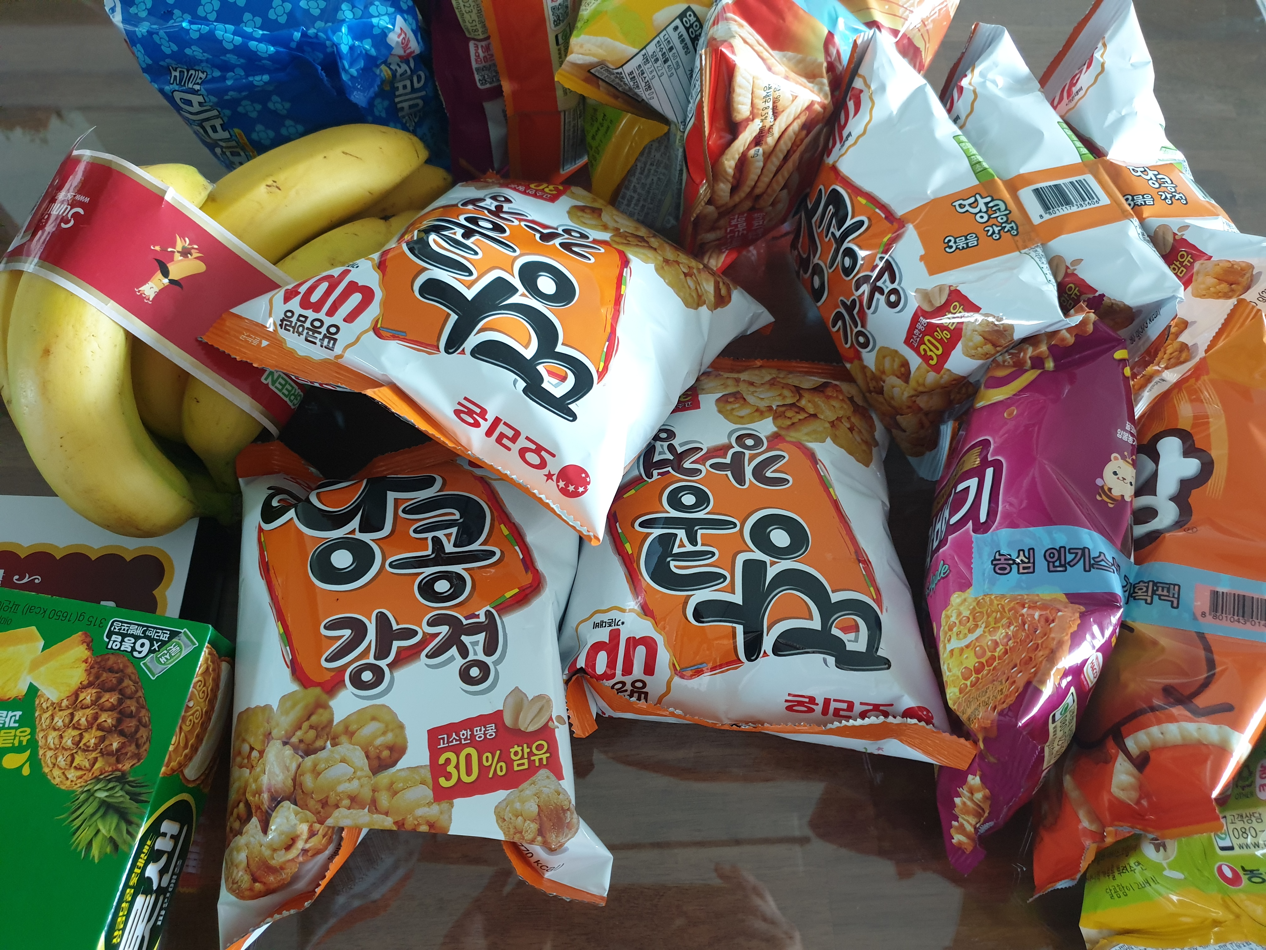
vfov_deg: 53.1
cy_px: 475
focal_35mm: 26
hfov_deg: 67.3
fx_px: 951
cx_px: 633
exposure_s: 1/27
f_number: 1.5
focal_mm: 4.3
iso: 250
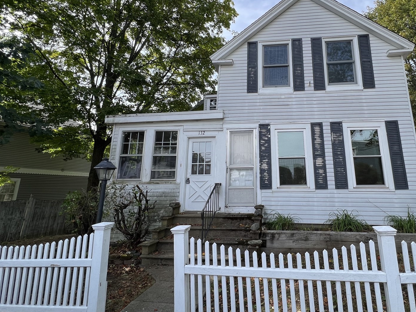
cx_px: 254
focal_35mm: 19
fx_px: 228
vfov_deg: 68.1
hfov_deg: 83.4
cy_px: 126
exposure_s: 1/525
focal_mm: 1.57
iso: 32
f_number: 1.8
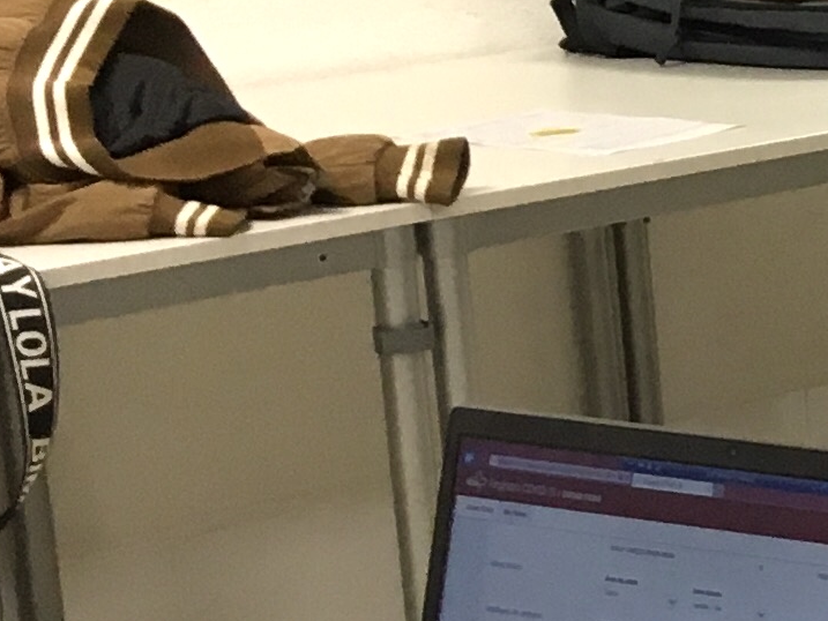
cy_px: 387
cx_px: 2223
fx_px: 3900
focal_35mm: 163
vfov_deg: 9.1
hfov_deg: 10.0
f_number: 2.2
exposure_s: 1/33
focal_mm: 4.15
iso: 40
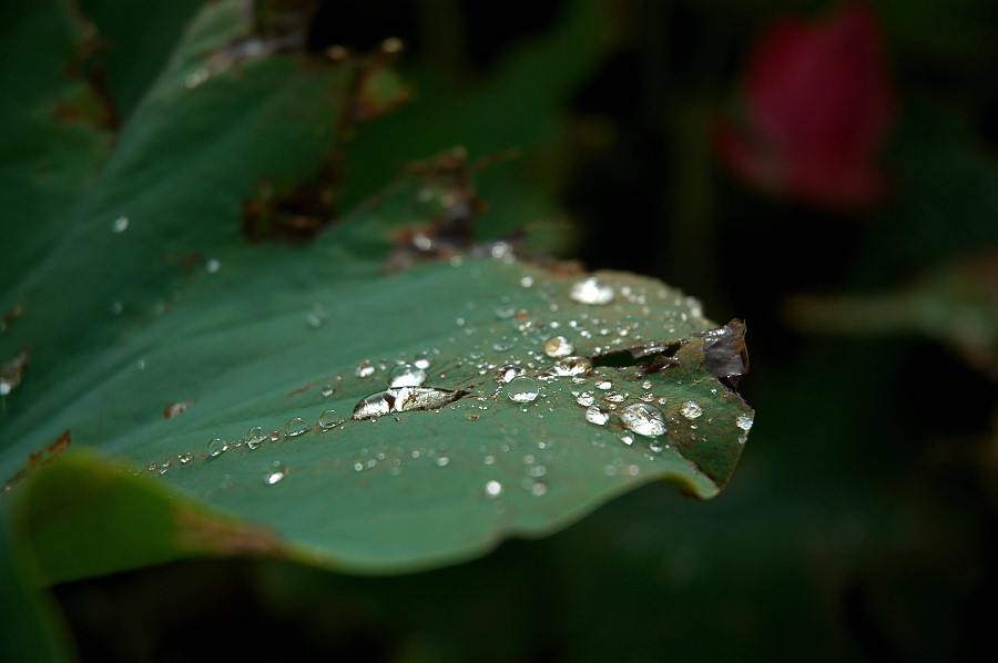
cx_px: 499
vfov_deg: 13.0
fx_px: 2908
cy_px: 332
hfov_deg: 19.5
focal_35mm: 105
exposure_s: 1/1000
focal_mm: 70
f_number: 4.5
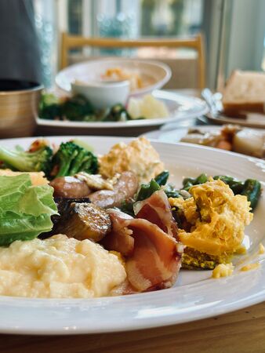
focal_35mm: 48
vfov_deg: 39.6
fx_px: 489
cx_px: 132
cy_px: 176
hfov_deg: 30.3
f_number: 1.78
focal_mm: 6.86
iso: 80
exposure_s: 1/204
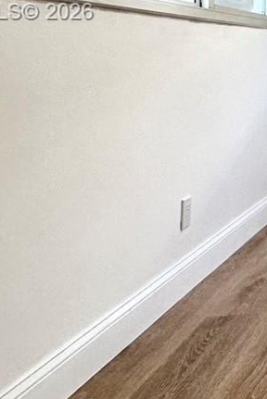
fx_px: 600
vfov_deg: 34.0
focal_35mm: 54
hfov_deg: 17.4
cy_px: 13
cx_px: 546
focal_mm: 2.22
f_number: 2.2
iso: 125
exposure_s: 1/120
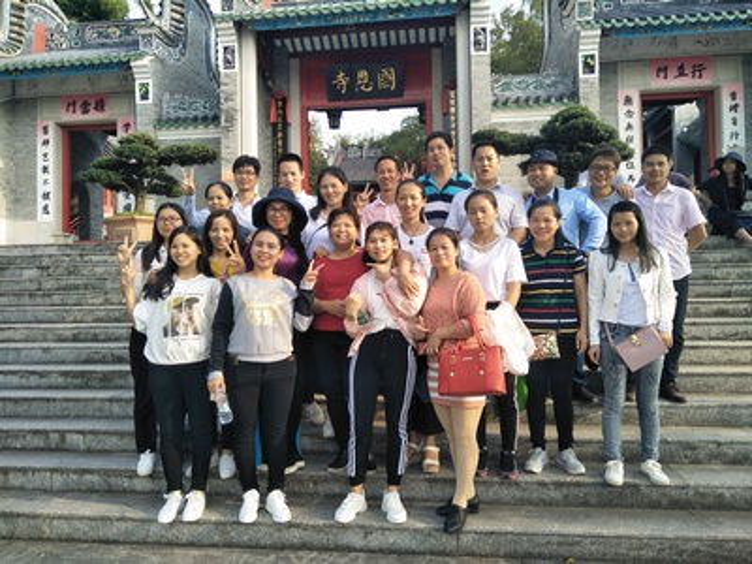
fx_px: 434
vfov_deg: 66.0
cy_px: 282
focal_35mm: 20
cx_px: 376
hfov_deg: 81.7
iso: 49
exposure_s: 1/284
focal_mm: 3.46
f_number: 2.2
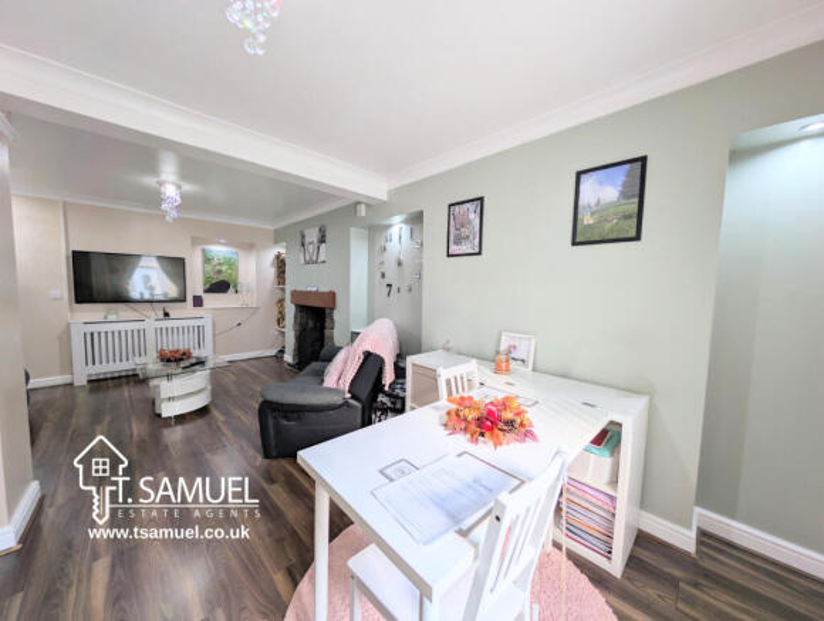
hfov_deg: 110.4
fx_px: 286
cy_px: 310
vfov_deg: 94.7
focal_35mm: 12
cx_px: 412
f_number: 1.95
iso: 37
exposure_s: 1/17.1
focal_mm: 2.23
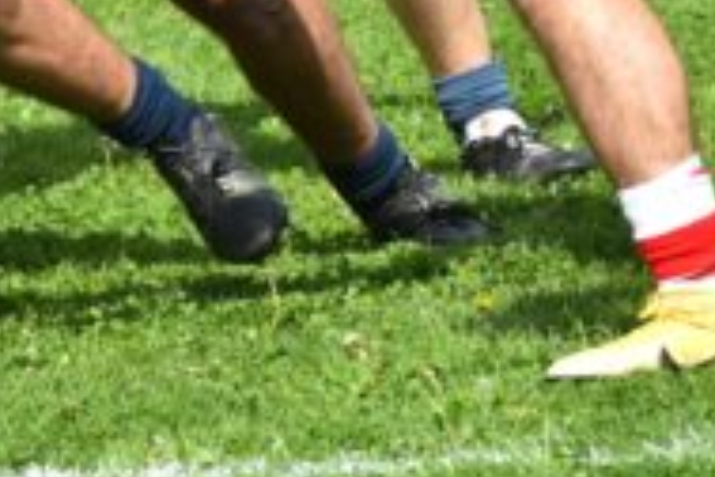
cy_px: -318
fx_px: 10625
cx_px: -53
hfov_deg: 3.8
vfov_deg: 2.6
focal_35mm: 535
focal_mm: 145
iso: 400
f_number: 9
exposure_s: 1/800
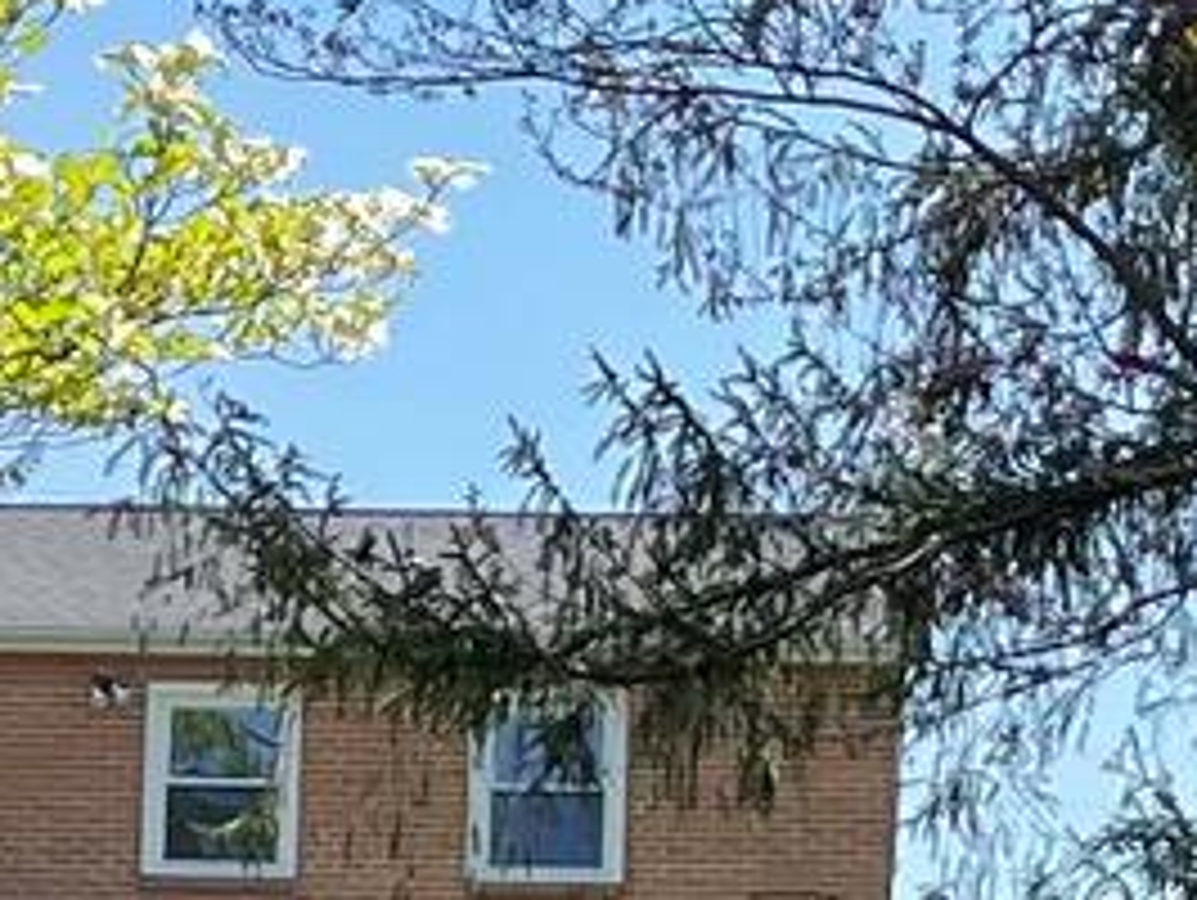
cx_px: 198
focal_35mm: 200
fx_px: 6922
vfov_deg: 7.3
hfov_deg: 9.9
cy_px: 1336
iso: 32
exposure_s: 1/1238
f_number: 1.6
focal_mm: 5.1
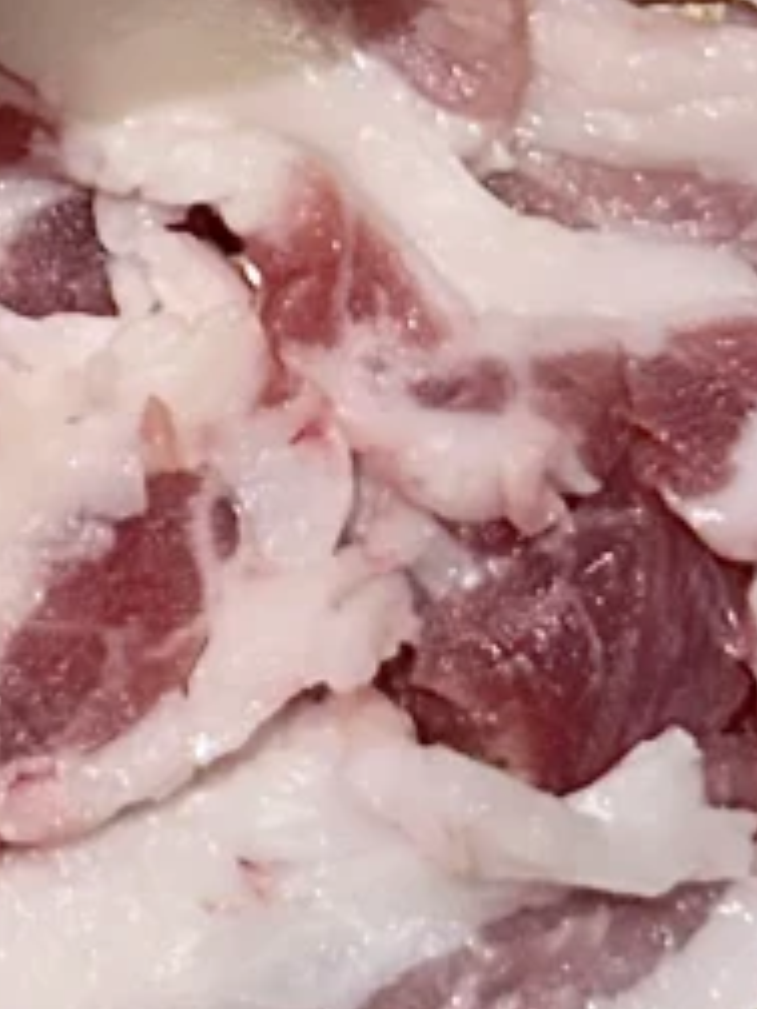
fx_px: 7989
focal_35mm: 274
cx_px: -945
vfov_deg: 6.8
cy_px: -1606
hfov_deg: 5.3
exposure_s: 1/50
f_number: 1.78
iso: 50
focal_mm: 6.86
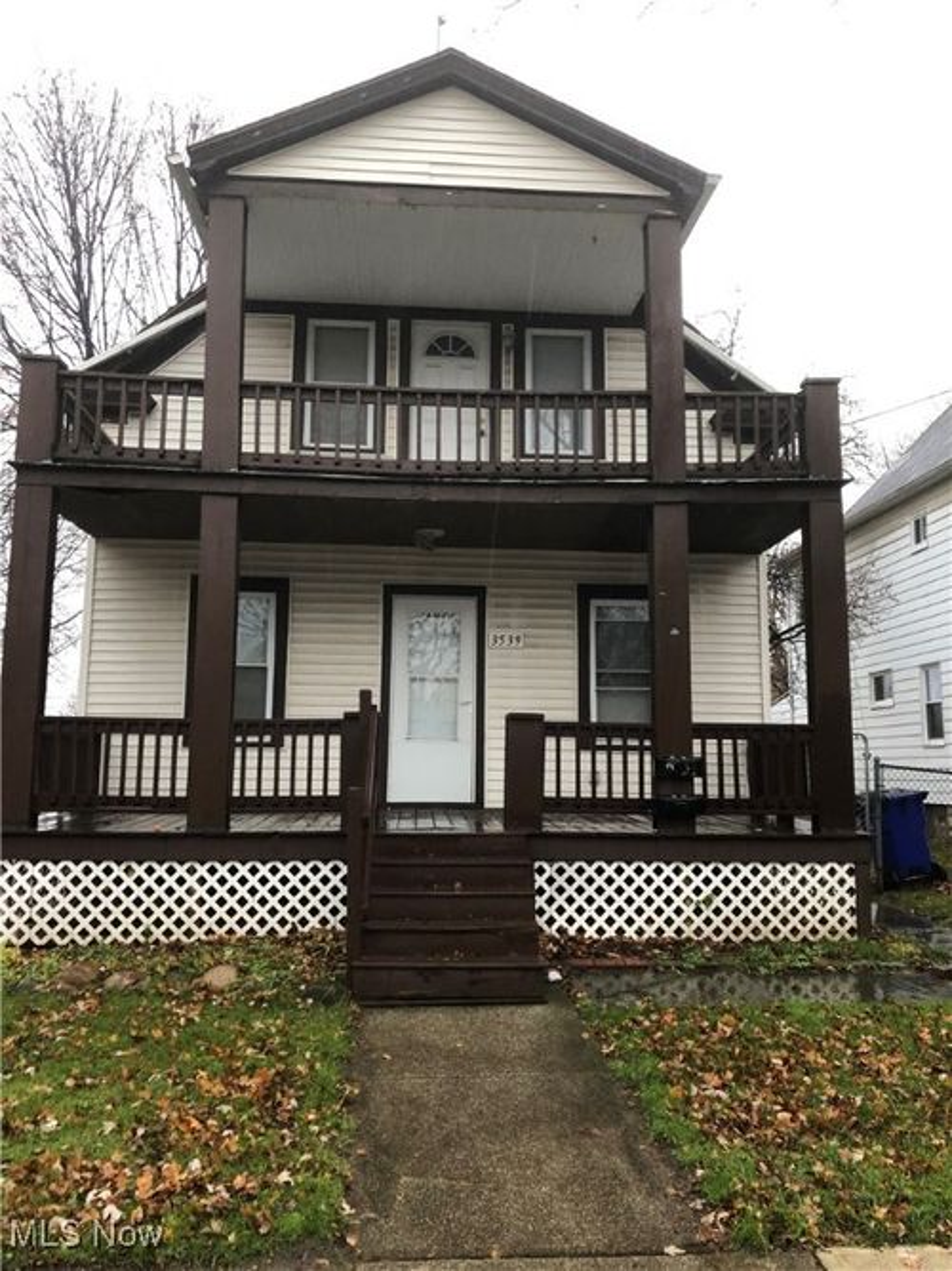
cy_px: 636
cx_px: 476
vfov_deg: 63.5
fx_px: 1027
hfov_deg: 49.7
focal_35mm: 28
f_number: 1.8
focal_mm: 3.99
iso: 40
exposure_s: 1/20
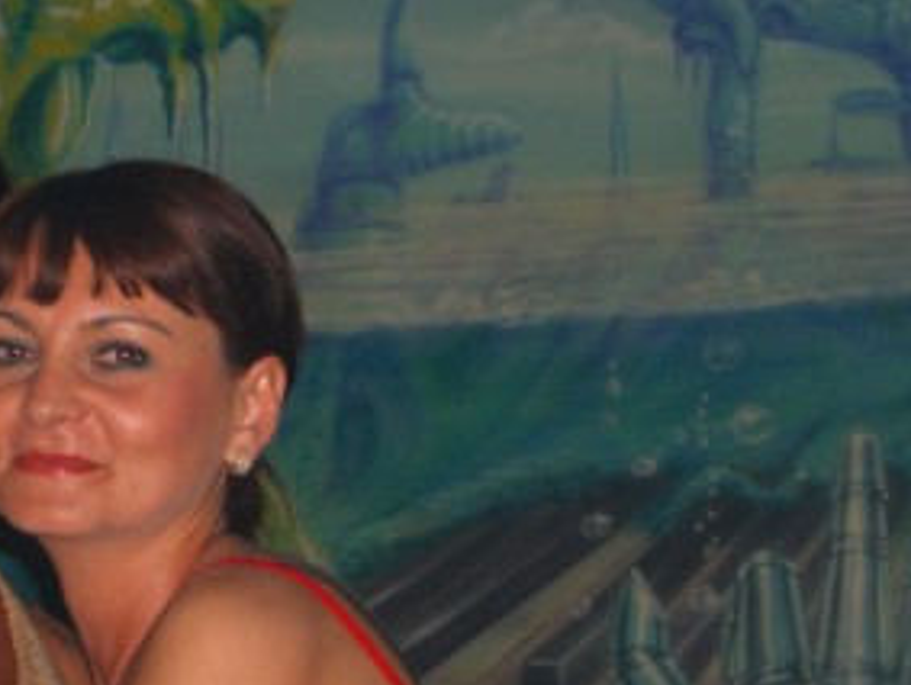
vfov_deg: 10.3
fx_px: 3795
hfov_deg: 13.6
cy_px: 540
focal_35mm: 144
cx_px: 129
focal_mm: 14.2
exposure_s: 1/60
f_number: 4
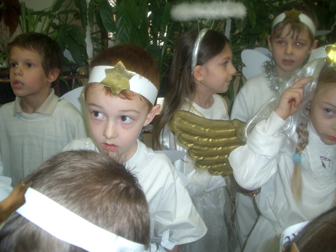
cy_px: 126
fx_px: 340
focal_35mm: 35
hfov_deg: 52.6
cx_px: 168
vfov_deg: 40.7
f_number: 2.6
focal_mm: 5.8
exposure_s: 1/40
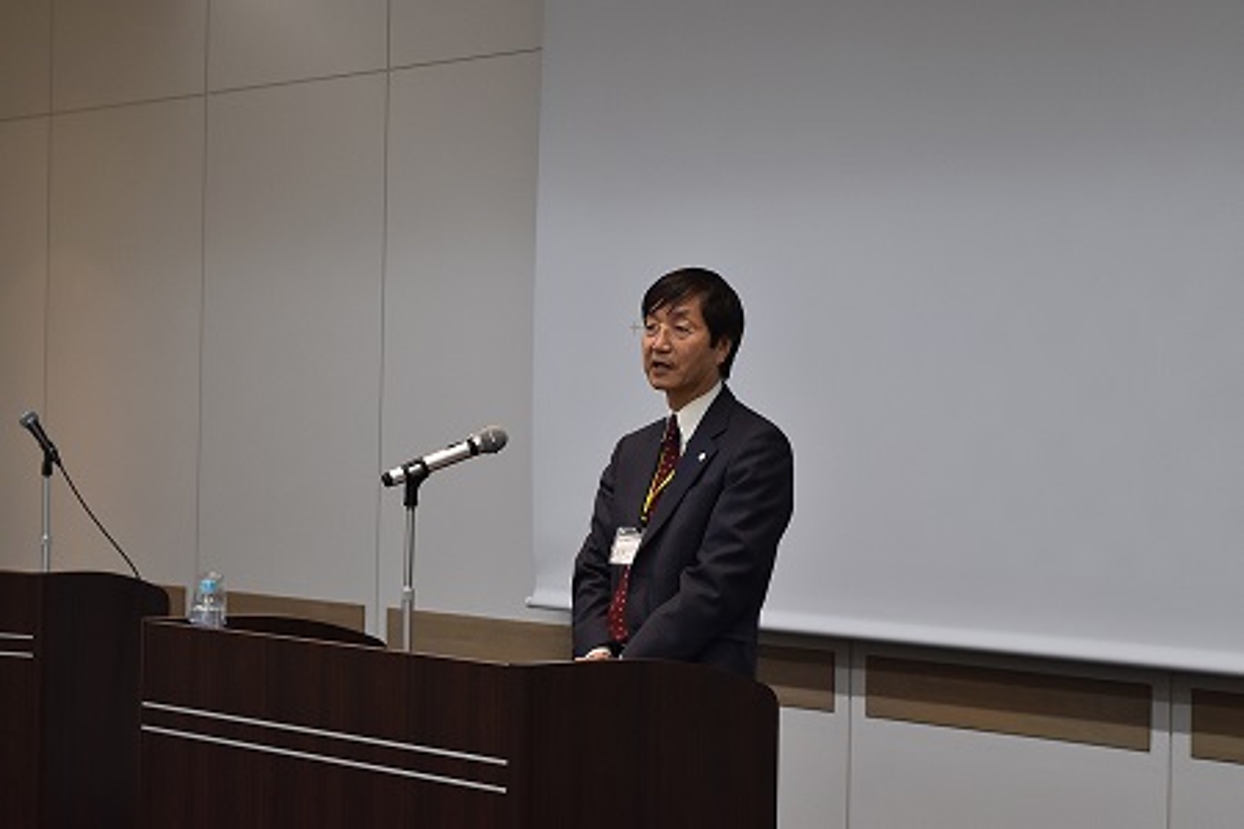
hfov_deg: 24.6
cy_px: 414
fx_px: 2851
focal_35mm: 82
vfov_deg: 16.6
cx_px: 622
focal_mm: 55
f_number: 5.6
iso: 560
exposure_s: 1/60
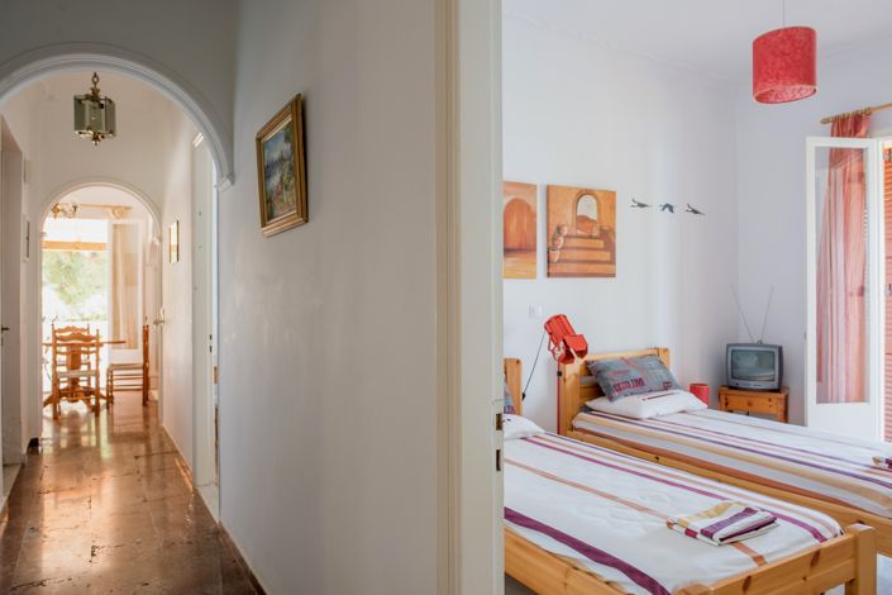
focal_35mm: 24
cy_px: 298
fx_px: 595
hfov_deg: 73.7
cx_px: 446
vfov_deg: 53.1
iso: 125
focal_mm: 24
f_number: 8
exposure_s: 1/3
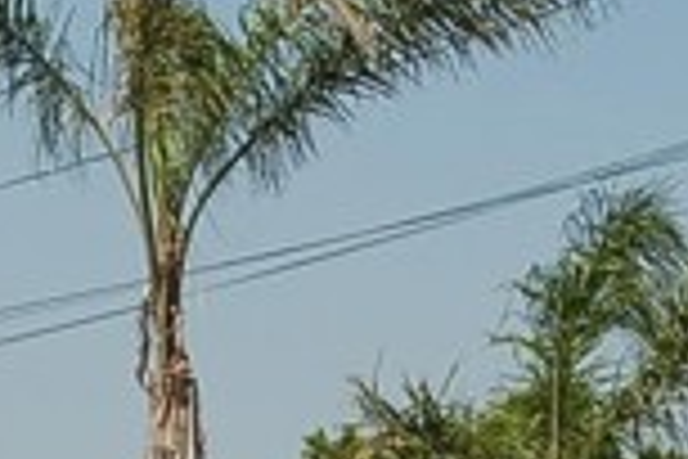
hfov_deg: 6.5
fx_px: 6000
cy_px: 686
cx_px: -58
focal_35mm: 314
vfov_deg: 4.4
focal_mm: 50
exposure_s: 1/320
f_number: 9
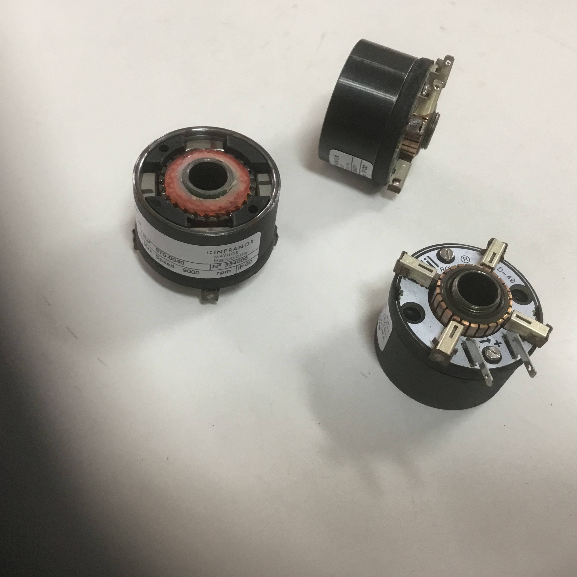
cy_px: 290
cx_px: 282
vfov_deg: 44.9
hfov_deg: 44.9
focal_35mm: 37
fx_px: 698
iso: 64
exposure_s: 1/30
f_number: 2.4
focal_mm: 3.3
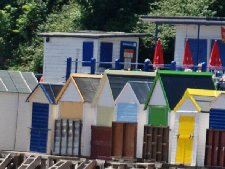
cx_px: 56
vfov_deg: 1.7
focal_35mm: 898
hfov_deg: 2.2
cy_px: 160
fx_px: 5841
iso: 125
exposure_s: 1/500
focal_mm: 95
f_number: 5.6
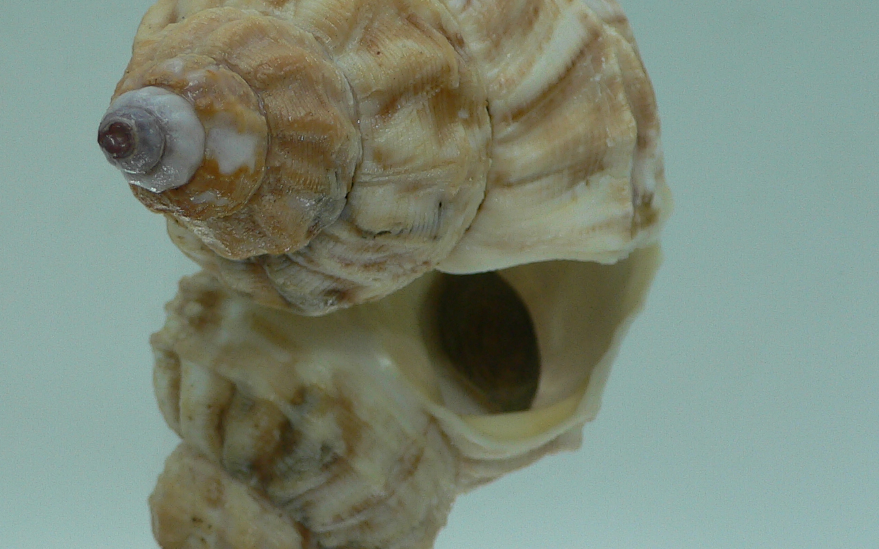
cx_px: 339
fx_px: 1389
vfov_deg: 22.0
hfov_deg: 35.0
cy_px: 97
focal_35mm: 58
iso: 80
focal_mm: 4.6
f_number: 2.8
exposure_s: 1/60
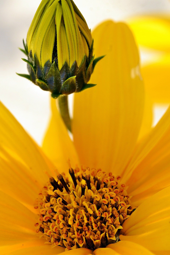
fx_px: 1133
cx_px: 76
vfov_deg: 12.8
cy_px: 120
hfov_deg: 8.6
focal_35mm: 160
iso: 400
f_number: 16
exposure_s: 1/50
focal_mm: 90
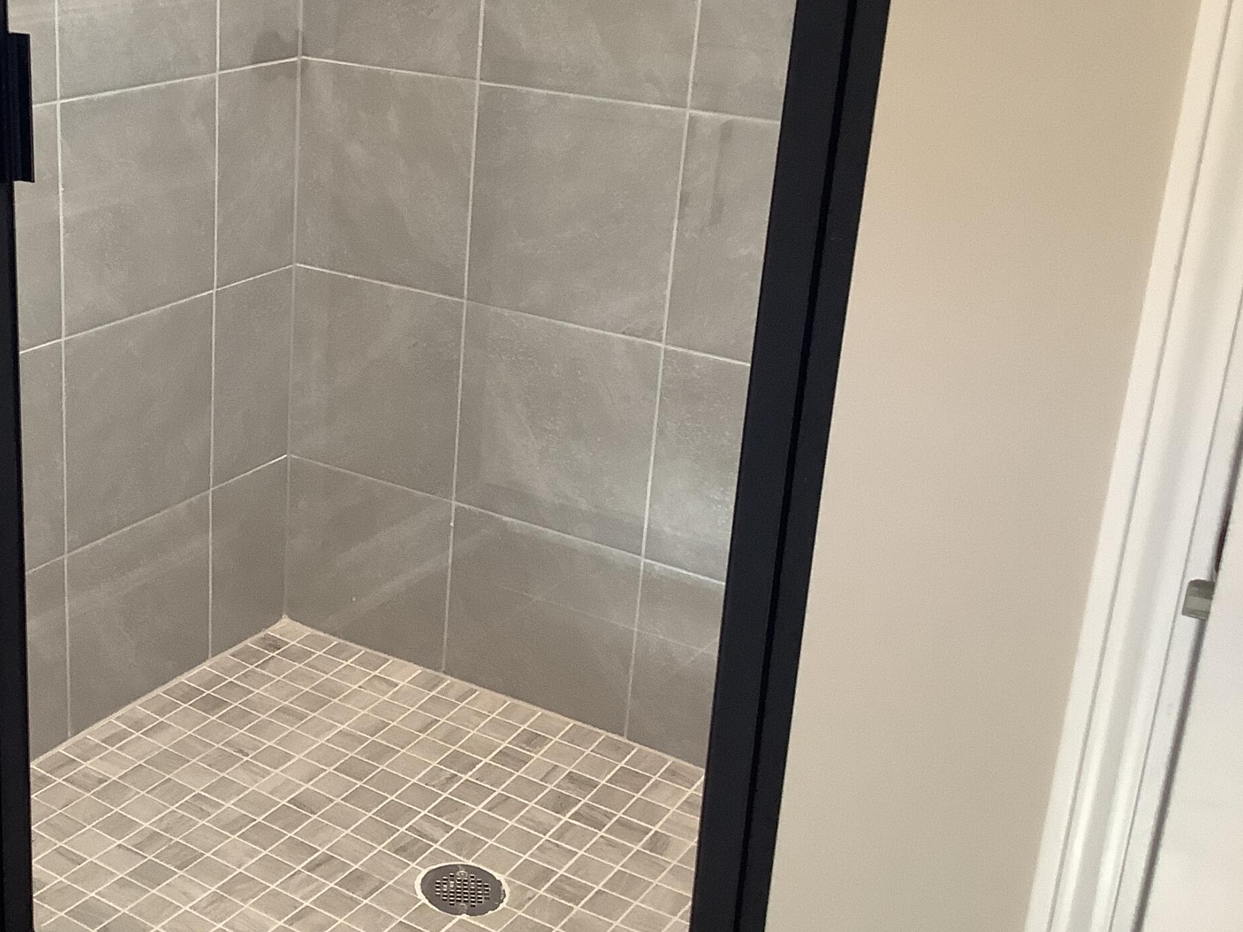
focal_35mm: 50
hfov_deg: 37.3
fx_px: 1795
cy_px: 428
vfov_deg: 29.1
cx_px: 309
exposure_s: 1/60
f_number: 2.4
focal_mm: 3.3
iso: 160
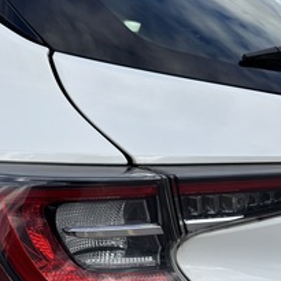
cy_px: 212
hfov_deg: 36.0
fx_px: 432
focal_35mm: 47
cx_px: 129
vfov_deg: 35.2
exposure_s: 1/2857
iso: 50
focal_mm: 5.96
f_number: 1.6
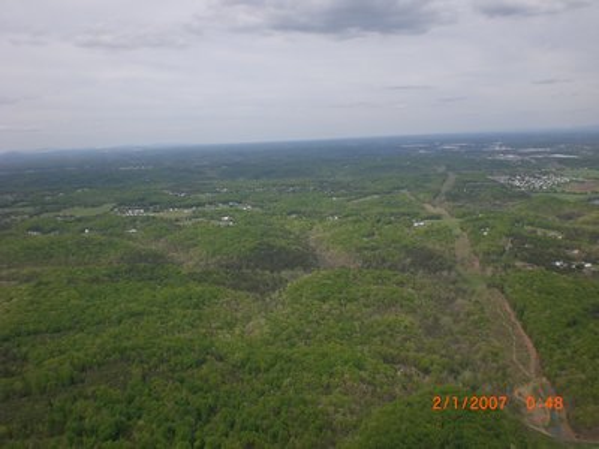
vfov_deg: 37.7
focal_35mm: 38
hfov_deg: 49.0
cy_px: 224
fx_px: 658
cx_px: 300
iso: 50
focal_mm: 6.3
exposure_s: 1/640
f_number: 4.4
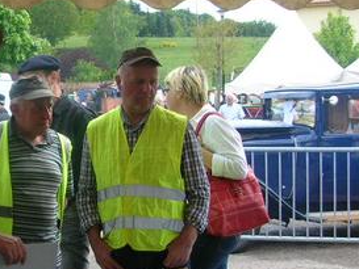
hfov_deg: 23.2
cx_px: 33
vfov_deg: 18.0
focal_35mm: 82
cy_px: 142
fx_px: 851
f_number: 2.8
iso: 50
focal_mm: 5.8
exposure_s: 1/180
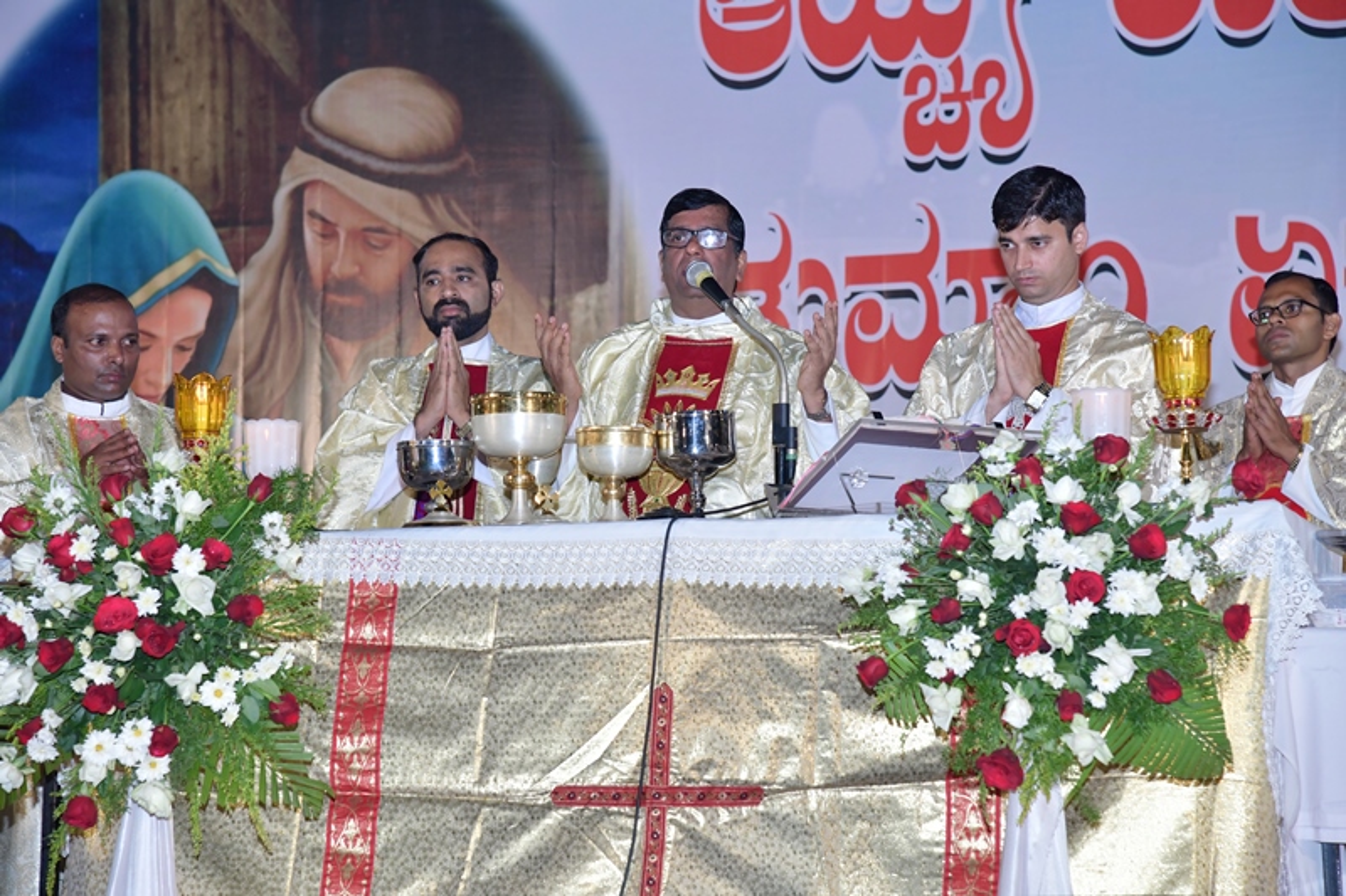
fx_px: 3925
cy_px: 448
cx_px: 673
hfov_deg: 19.5
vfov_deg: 13.0
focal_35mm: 105
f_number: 6.3
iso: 1250
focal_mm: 105
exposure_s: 1/200
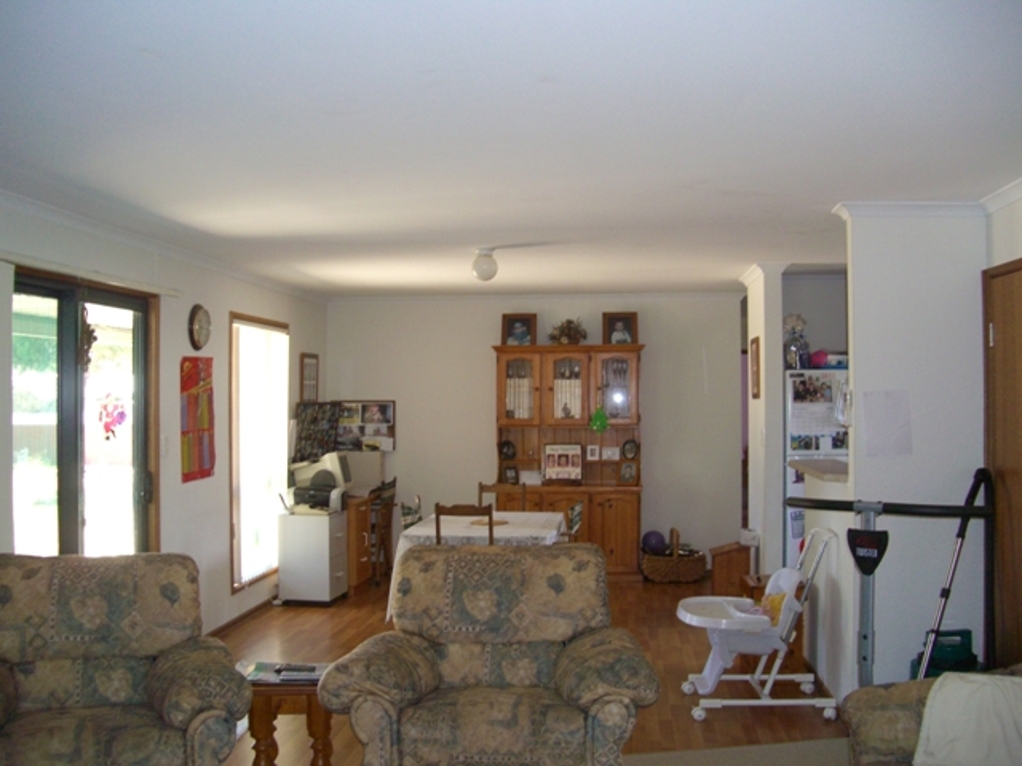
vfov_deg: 37.7
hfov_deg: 49.0
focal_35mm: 38
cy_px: 383
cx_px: 511
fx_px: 1122
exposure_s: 1/60
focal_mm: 7.9
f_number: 2.8
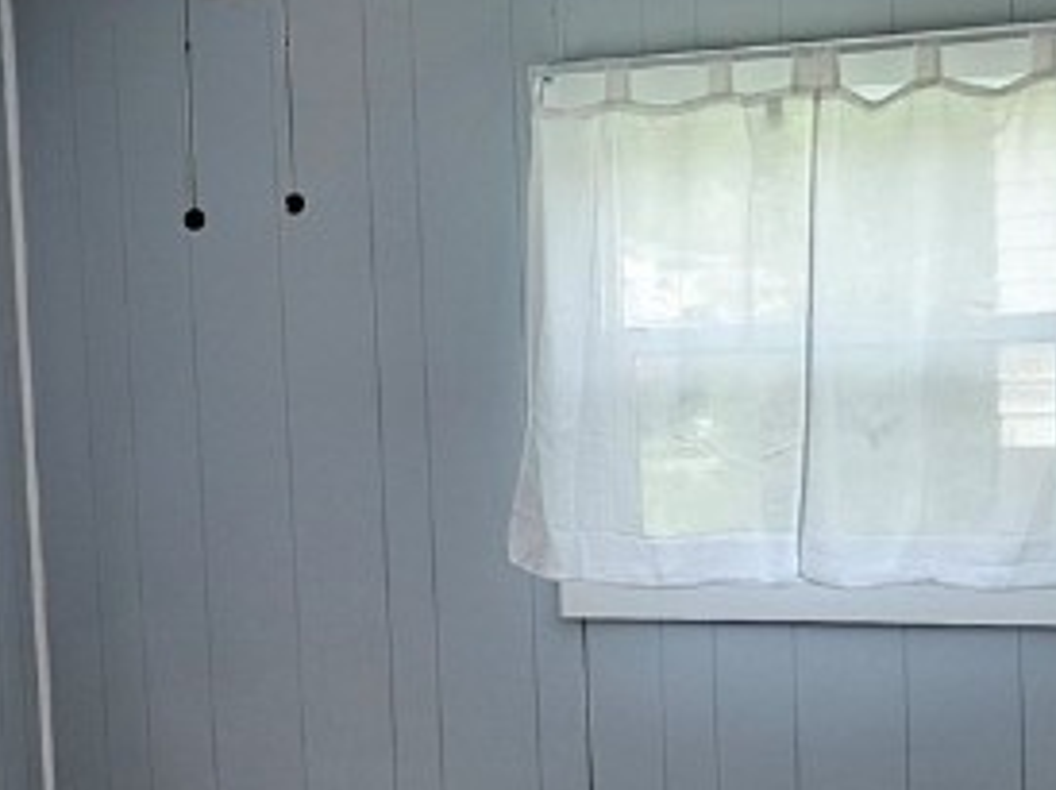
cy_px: 582
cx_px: 173
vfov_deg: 17.1
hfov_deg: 22.4
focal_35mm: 86
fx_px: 2621
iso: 50
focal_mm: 5.4
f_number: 1.8
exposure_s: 1/120
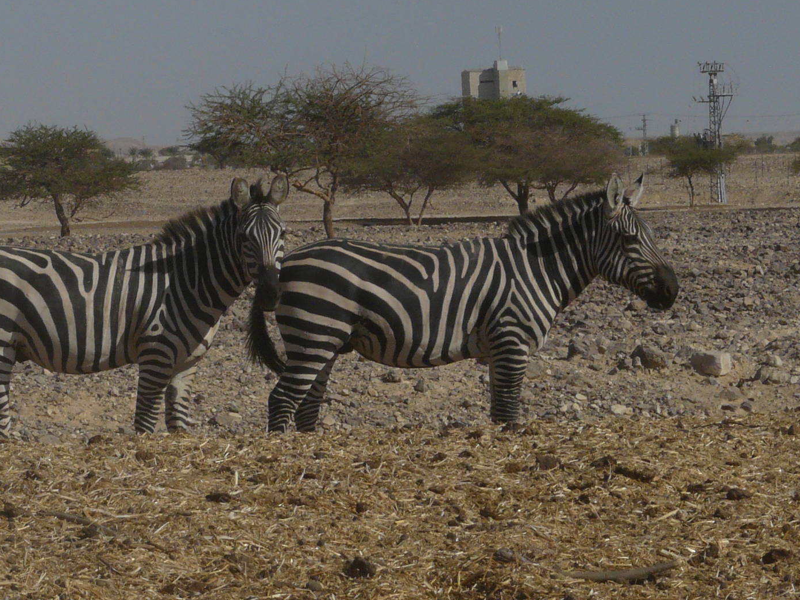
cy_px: 276
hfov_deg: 8.2
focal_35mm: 240
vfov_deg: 6.2
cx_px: 345
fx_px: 5547
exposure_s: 1/800
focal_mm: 21.6
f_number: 8
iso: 100
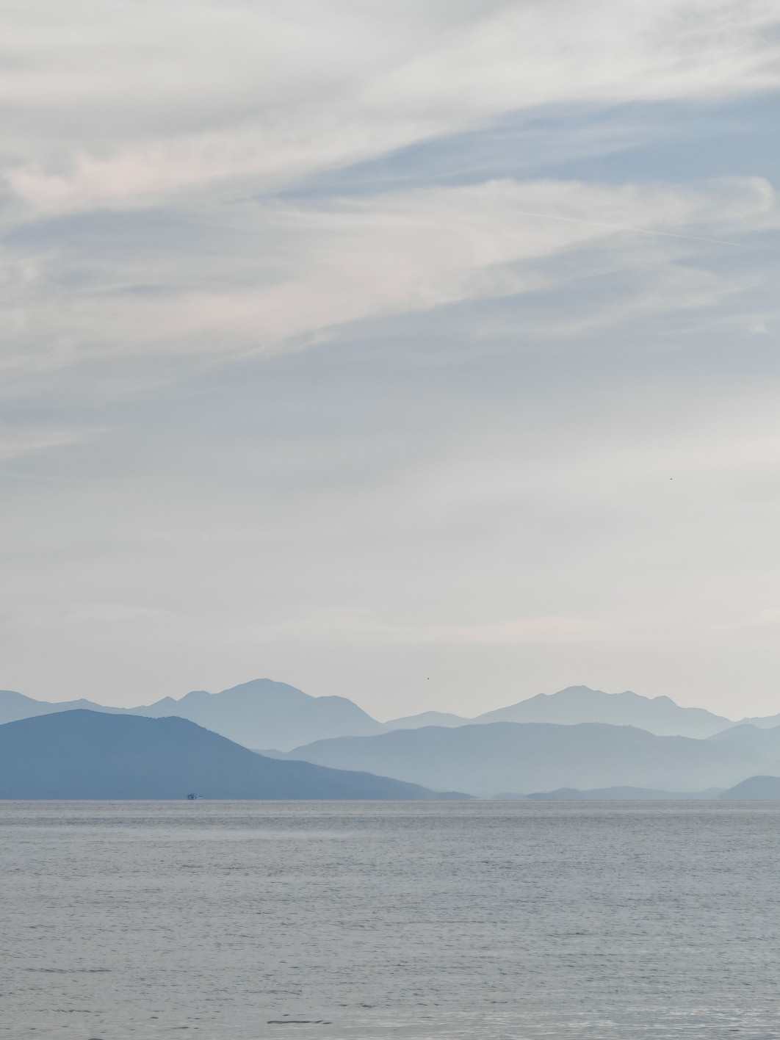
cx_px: 390
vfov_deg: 14.6
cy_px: 520
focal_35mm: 135
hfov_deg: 11.0
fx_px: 4056
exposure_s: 1/1400
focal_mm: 8.67
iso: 50
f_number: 2.4
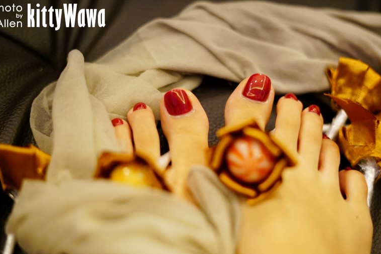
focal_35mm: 56
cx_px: 198
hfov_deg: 35.6
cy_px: 138
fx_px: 593
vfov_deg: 24.2
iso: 2500
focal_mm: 50
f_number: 2
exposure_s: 1/60
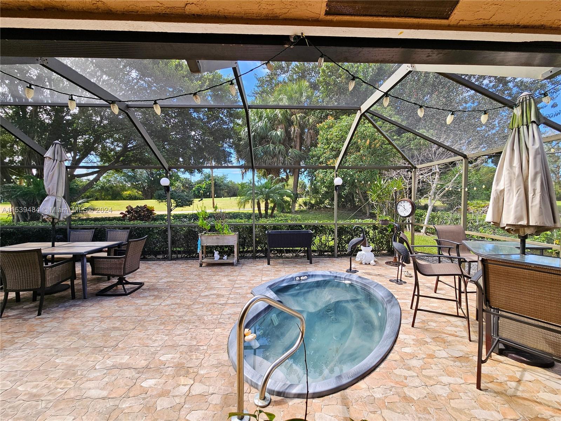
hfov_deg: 106.2
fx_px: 211
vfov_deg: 89.9
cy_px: 210
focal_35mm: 13
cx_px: 280
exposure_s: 1/314
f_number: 2.2
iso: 50
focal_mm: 2.2
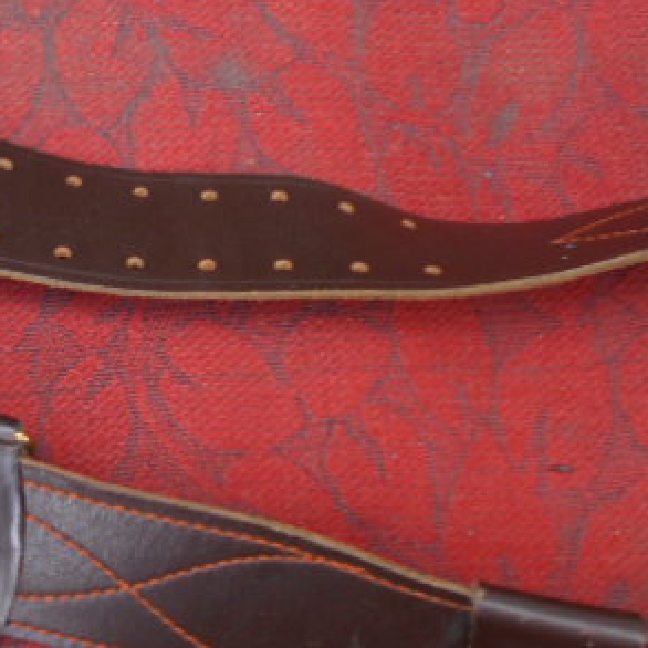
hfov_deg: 28.8
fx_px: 1228
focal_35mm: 58
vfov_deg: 29.6
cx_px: 117
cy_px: 330
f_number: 3.4
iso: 180
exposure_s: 1/30
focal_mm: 5.1
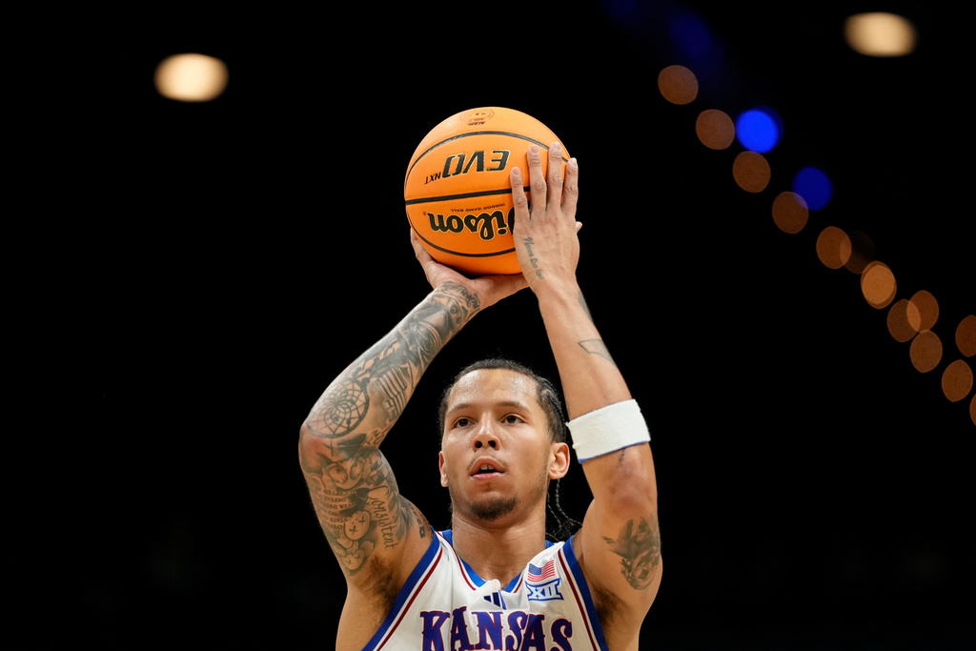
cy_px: 326
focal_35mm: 225
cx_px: 488
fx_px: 6100
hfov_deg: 9.1
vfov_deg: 6.1
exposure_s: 1/2000
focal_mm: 150
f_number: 2
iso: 2000
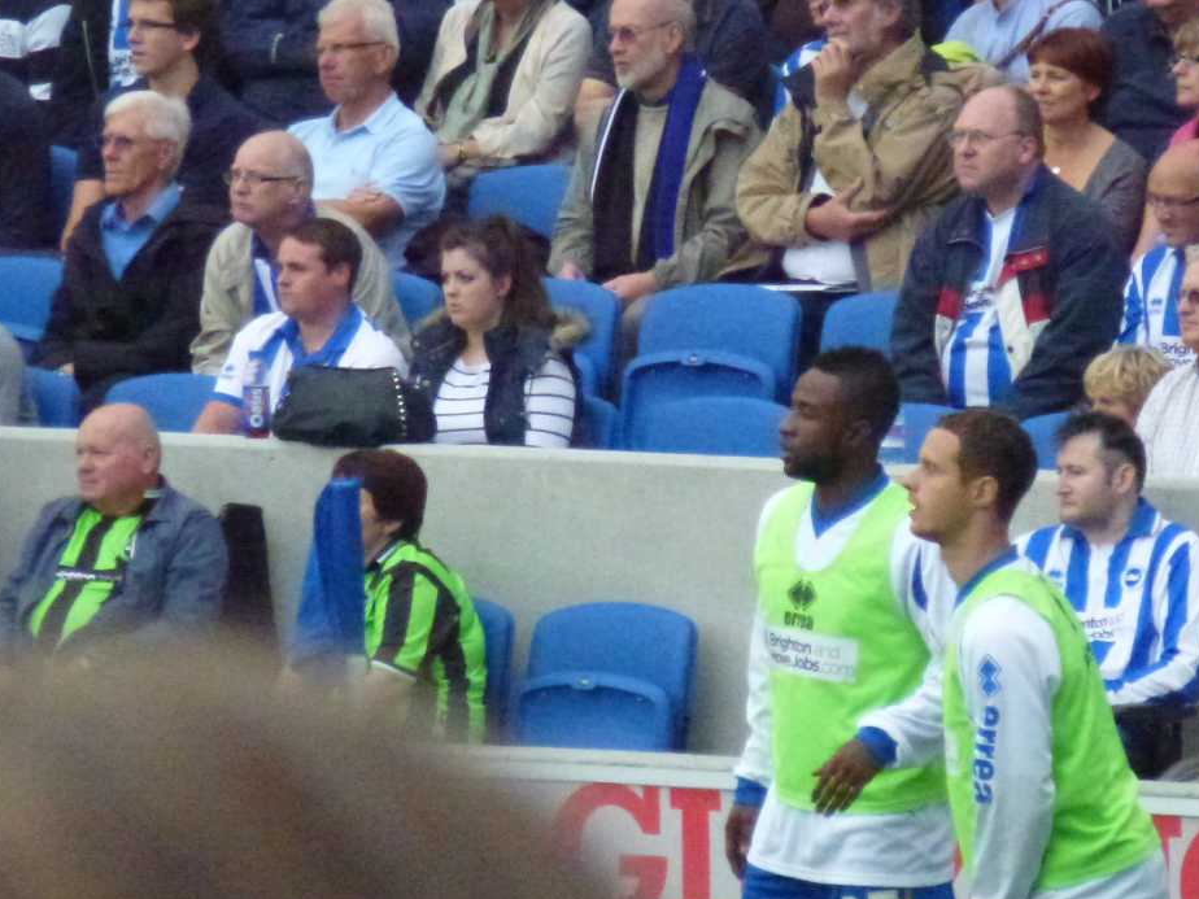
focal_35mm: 665
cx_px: 593
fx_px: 23034
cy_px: 384
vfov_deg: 2.2
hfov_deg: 3.0
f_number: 5.9
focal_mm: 68.8
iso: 1600
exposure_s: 1/400
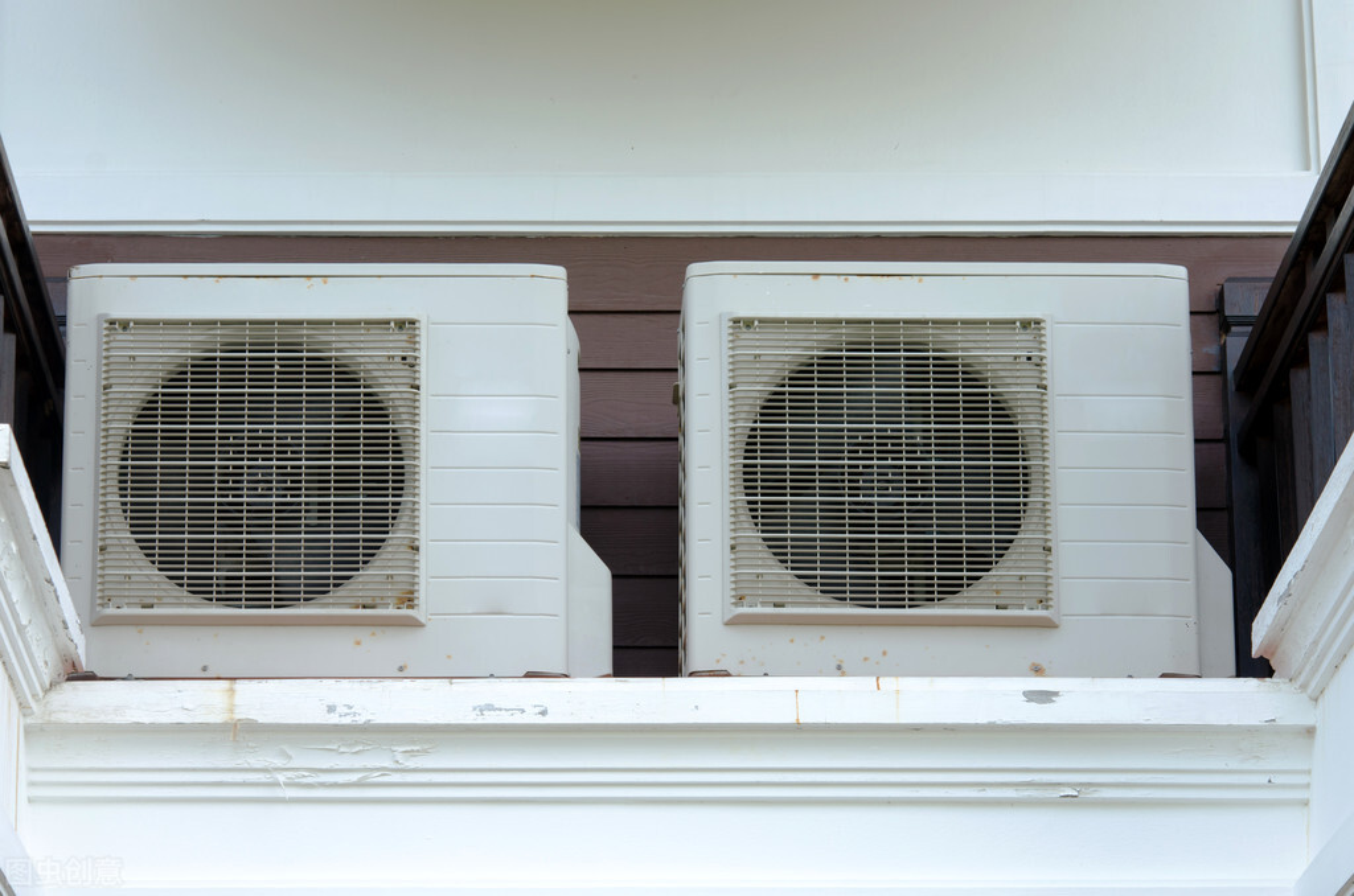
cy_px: 448
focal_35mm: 90
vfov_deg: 15.1
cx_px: 677
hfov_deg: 22.7
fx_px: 3378
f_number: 7.1
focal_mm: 60
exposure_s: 1/100
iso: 100
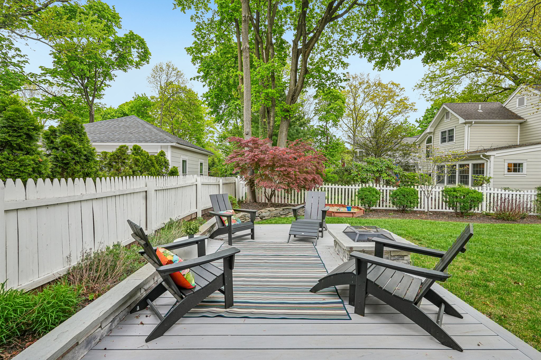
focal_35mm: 16
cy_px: 180
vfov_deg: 73.7
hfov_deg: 96.7
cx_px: 270
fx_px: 240
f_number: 8
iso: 160
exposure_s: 1/30
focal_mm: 16
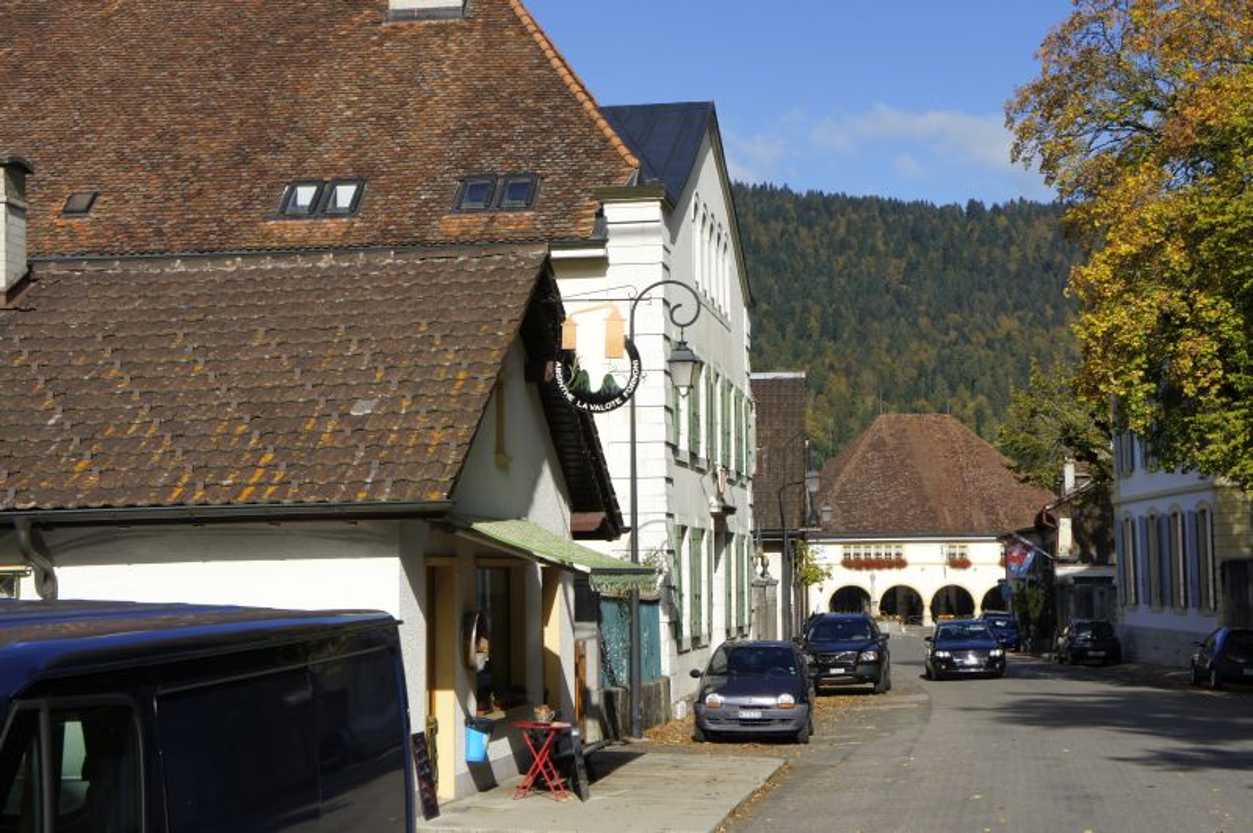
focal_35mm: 66
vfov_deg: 20.6
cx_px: 626
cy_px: 416
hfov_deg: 30.5
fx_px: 2295
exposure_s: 1/320
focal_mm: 44
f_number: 13
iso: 200
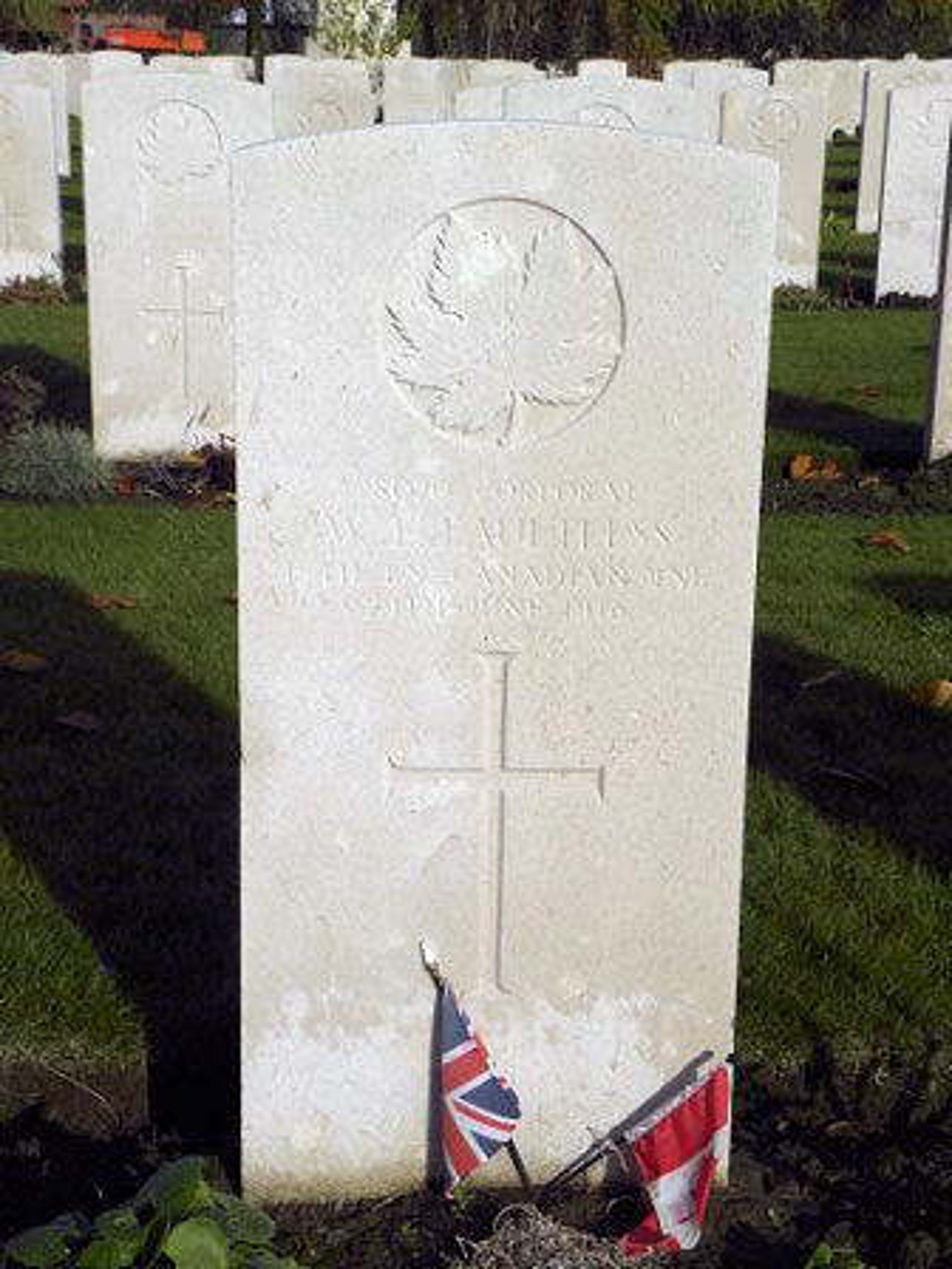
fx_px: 2127
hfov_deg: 25.2
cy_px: 634
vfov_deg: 33.2
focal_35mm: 58
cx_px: 476
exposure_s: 1/417
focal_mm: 10.3
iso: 64
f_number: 6.3
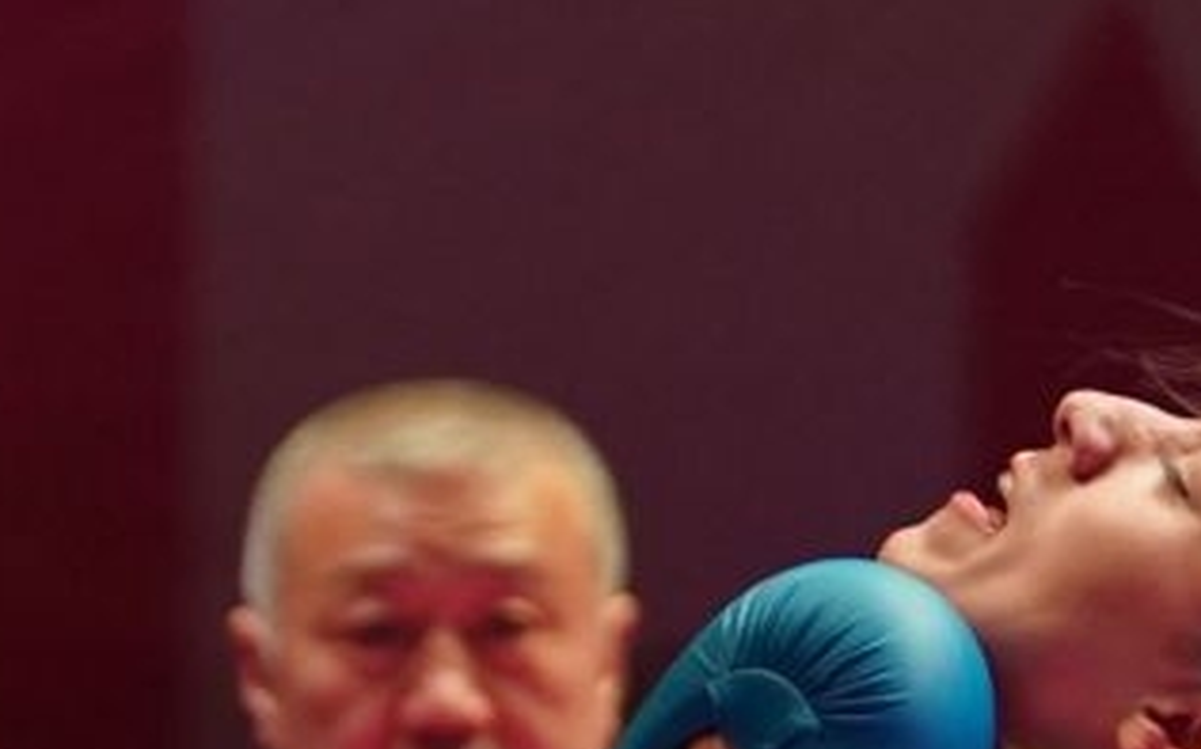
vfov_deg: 1.5
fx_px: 27736
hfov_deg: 2.5
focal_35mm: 848
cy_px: 1509
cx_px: -650
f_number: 2.8
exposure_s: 1/1000
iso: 2500
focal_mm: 146
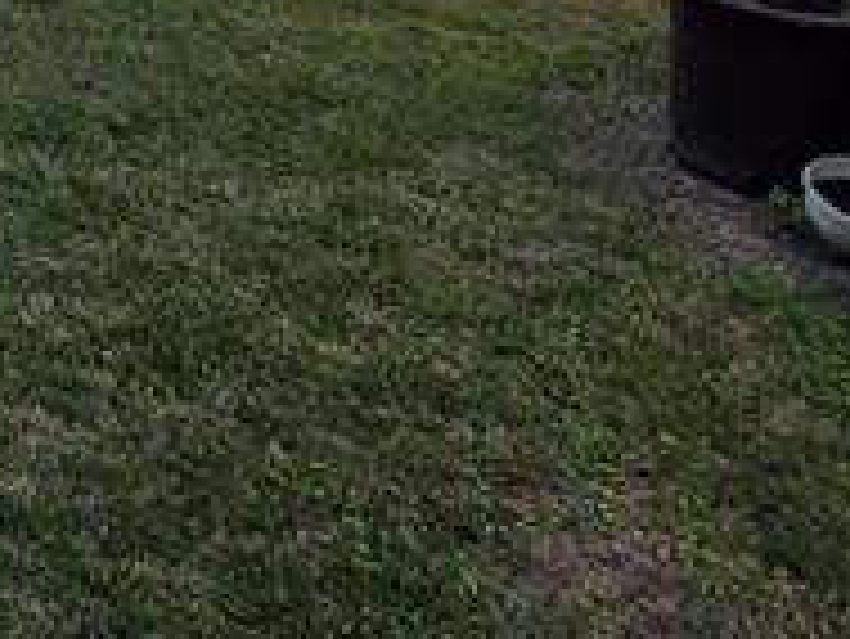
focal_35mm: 78
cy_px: -333
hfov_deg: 21.2
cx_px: -418
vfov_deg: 17.0
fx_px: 1917
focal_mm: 6.3
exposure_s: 1/2043
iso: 80
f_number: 1.7
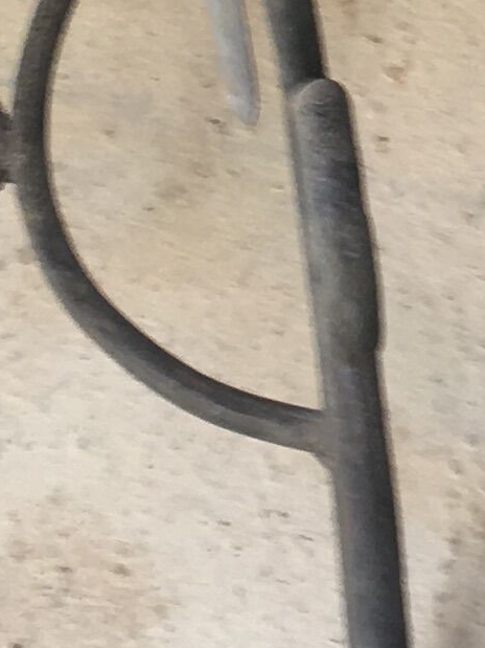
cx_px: 617
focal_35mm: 189
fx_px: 3532
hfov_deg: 7.8
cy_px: -285
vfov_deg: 10.2
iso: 32
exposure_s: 1/50
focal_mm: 4.15
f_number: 2.2
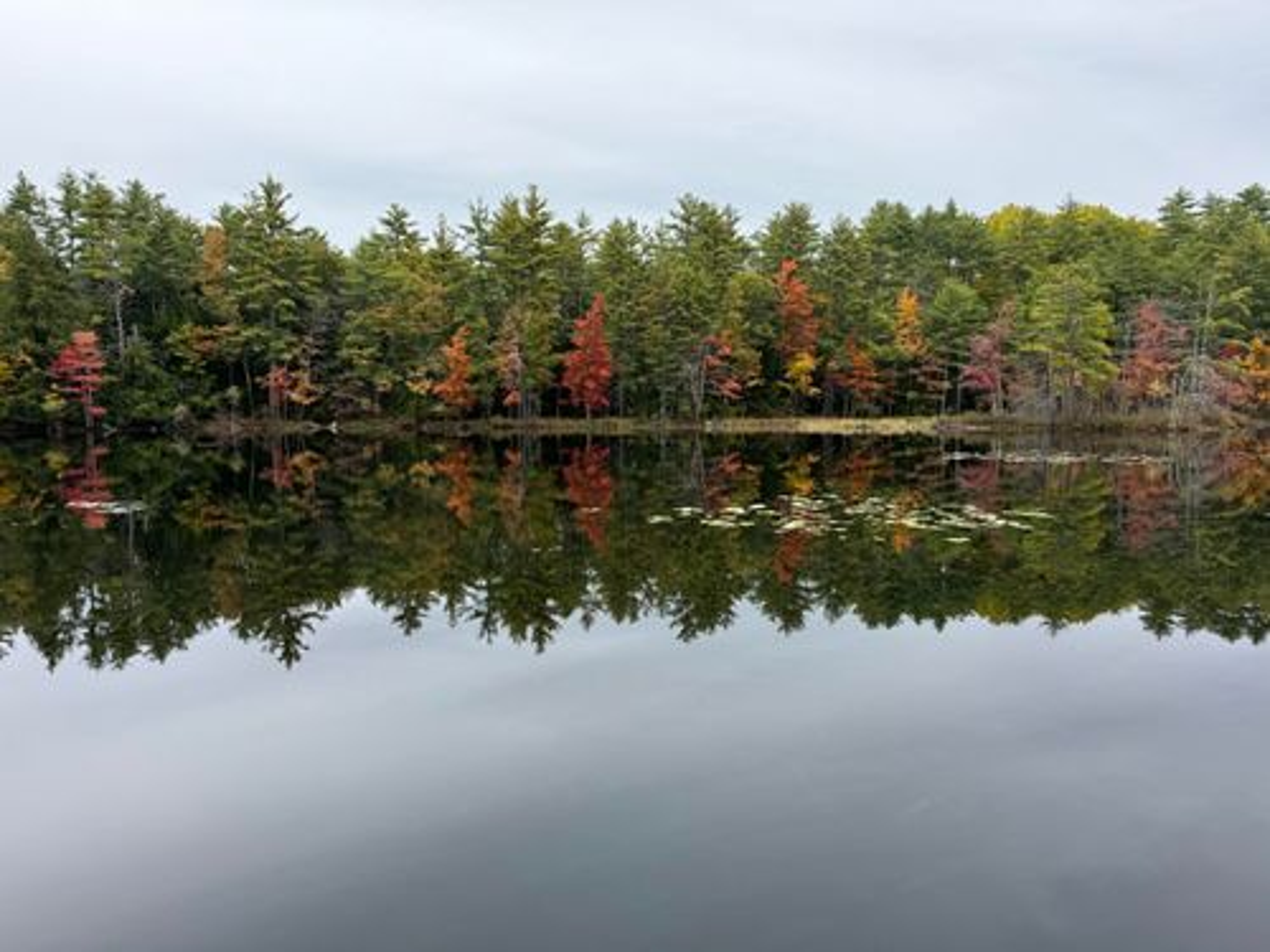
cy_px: 476
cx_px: 635
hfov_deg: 71.6
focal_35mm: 24
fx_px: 881
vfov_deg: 56.8
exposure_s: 1/853
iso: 80
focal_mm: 6.76
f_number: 1.78
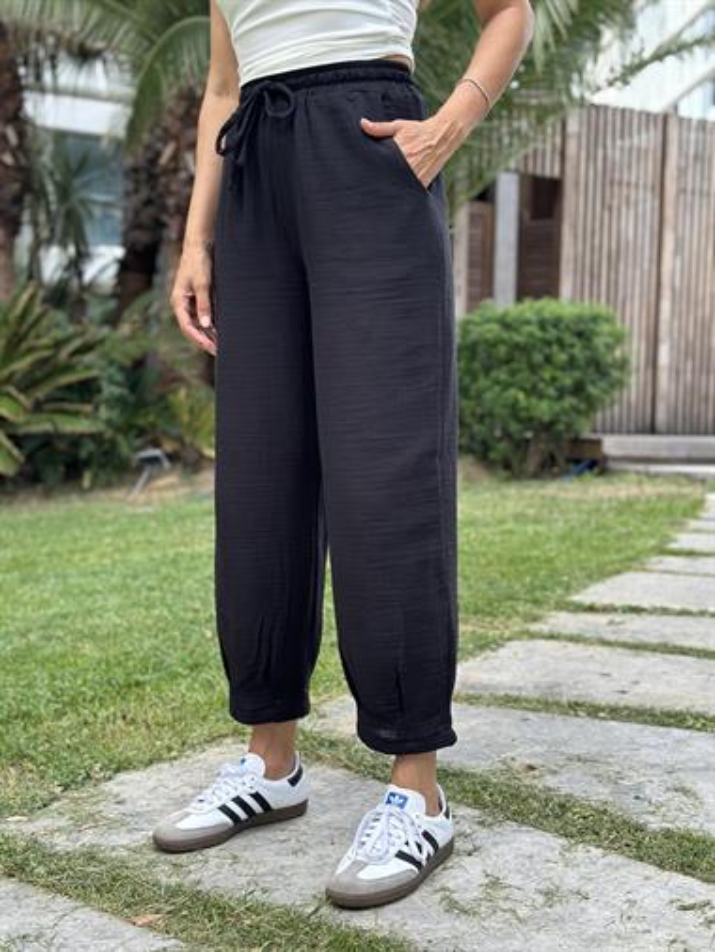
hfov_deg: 30.3
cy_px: 476
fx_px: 1321
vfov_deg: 39.6
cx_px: 358
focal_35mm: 48
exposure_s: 1/253
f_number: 1.78
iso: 80
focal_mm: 6.86
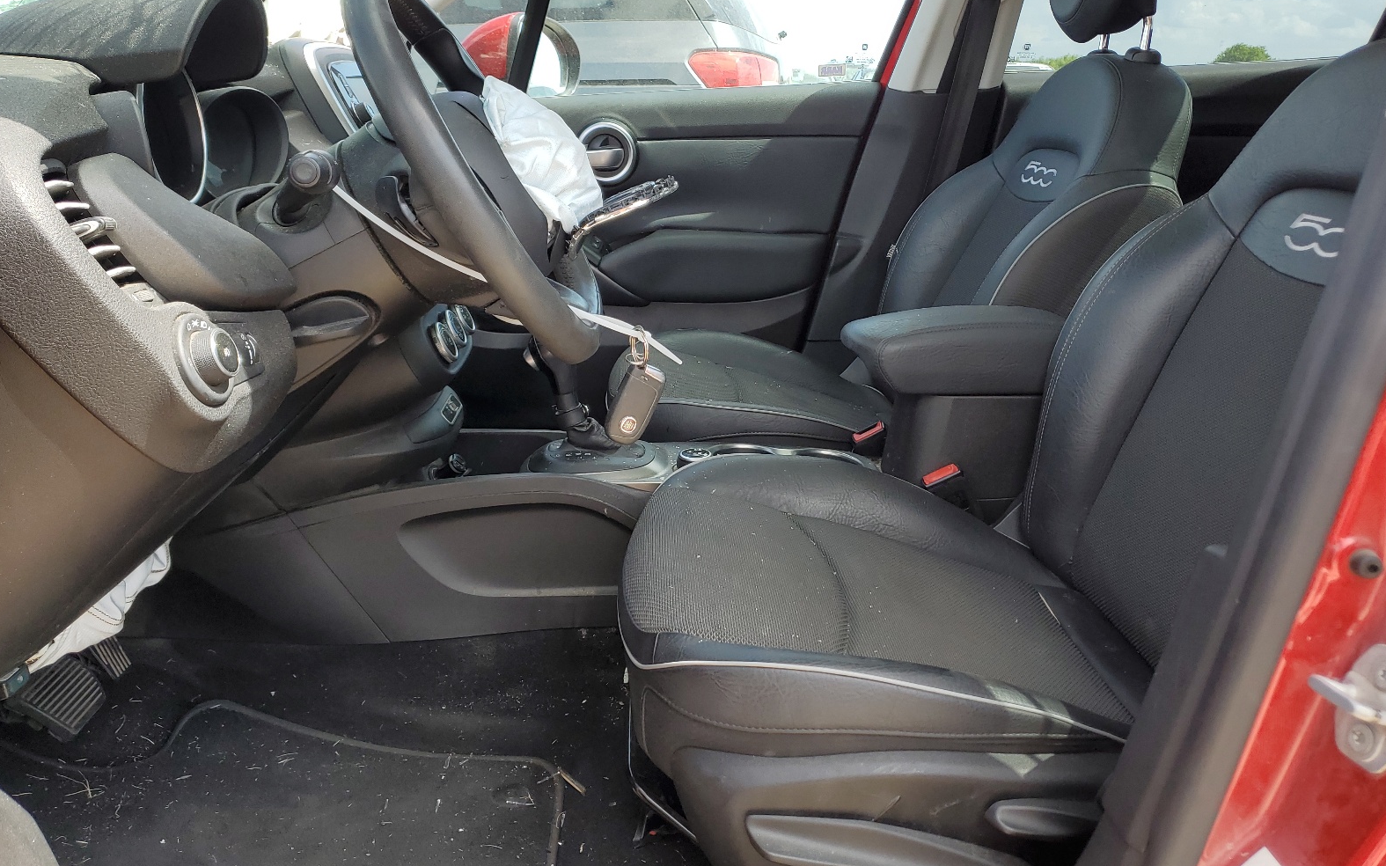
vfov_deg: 44.3
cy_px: 355
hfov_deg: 66.5
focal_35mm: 28
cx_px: 687
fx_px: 1058
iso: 50
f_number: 1.5
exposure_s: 1/588
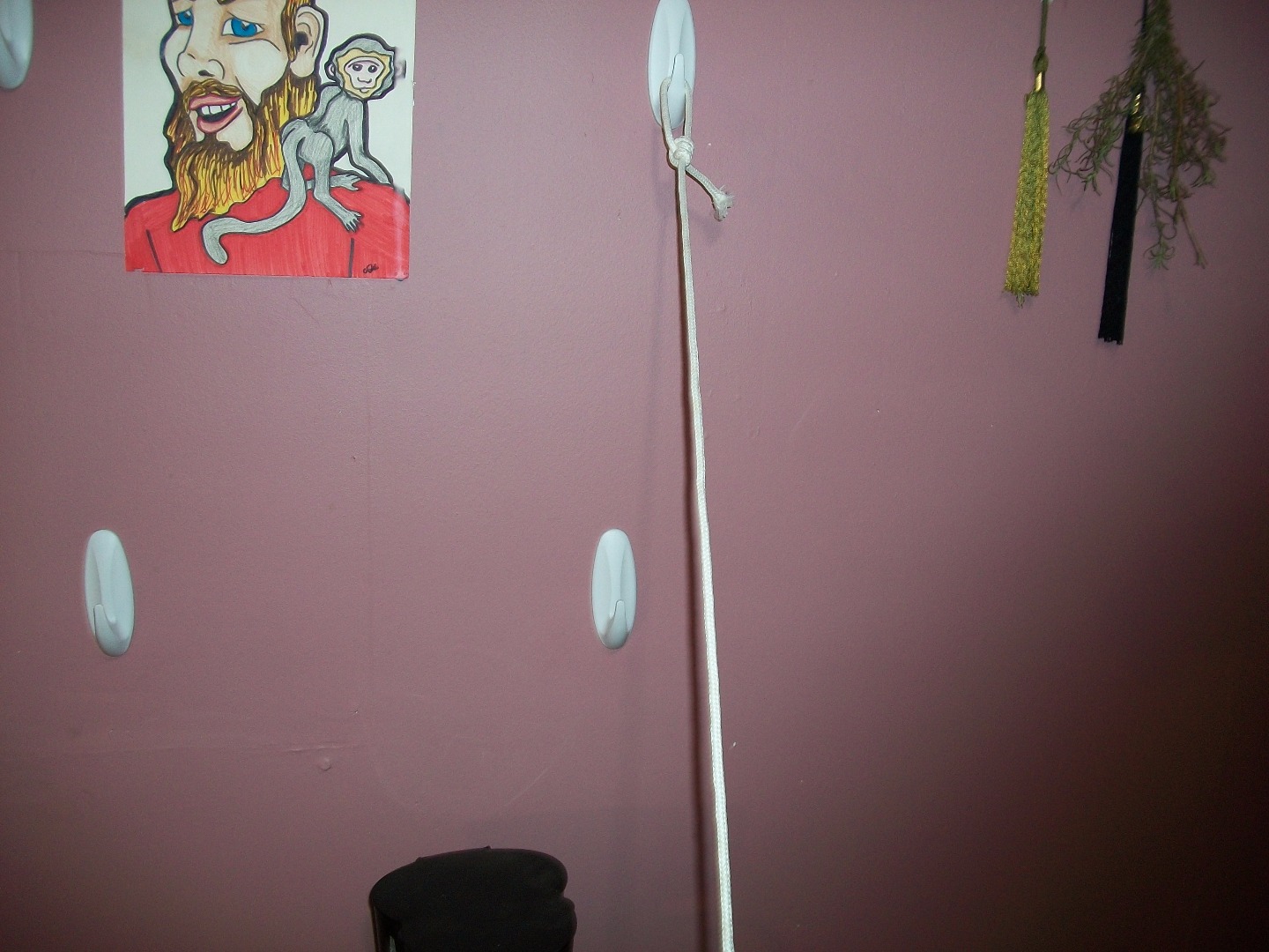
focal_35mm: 32
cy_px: 476
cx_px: 634
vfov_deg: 44.2
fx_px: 1173
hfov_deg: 56.8
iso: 80
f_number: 2.9
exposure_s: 1/30
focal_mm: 5.7
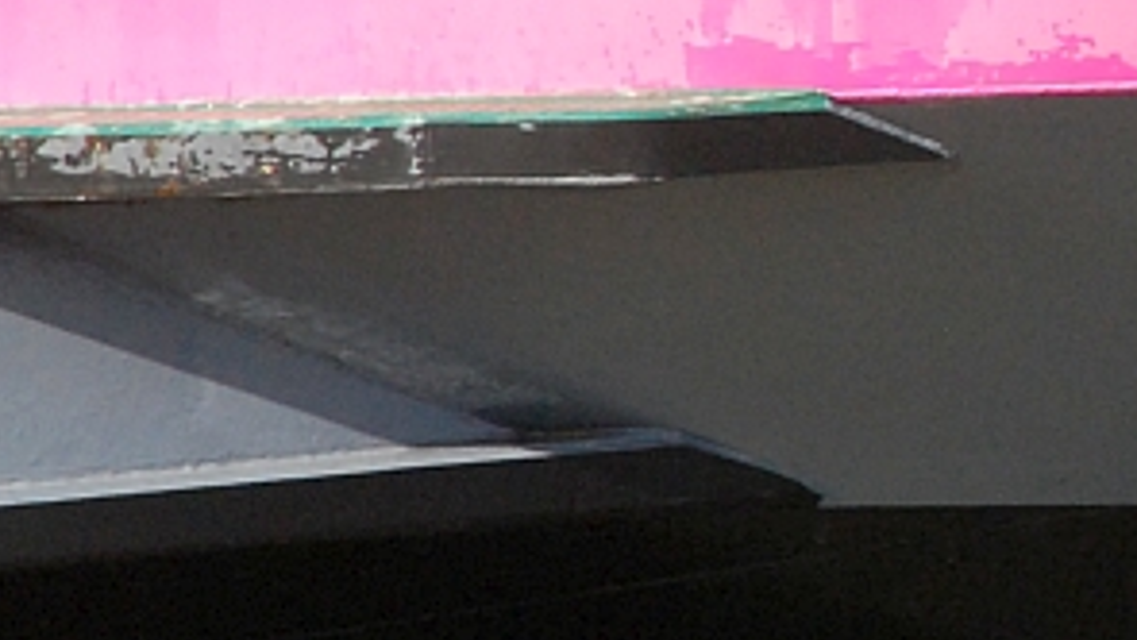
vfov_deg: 1.6
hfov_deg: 2.9
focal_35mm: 737
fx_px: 22216
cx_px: 1811
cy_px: -102
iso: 800
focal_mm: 135
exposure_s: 1/320
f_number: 10
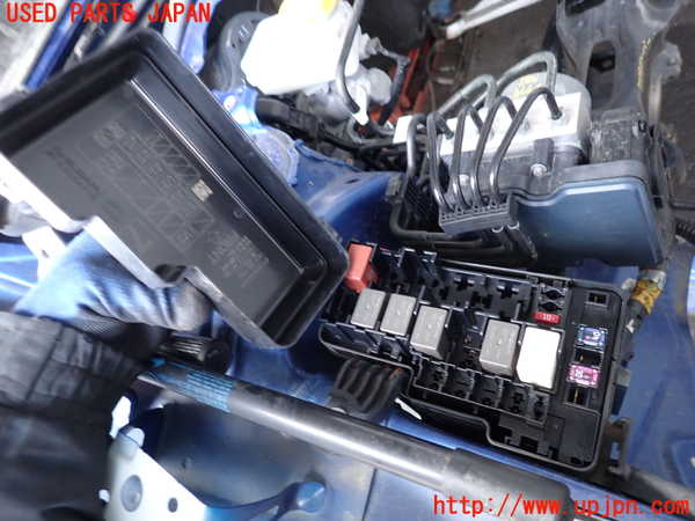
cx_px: 348
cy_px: 260
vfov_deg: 54.9
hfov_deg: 69.4
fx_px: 502
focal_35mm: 25
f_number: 2
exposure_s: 1/30
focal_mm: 4.5
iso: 200
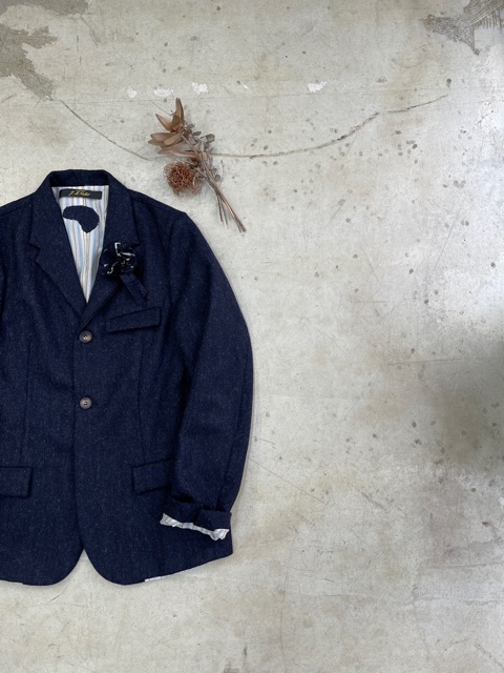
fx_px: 505
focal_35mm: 26
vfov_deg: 67.3
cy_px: 336
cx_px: 252
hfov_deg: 53.1
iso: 64
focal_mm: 4.2
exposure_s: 1/100
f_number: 1.6
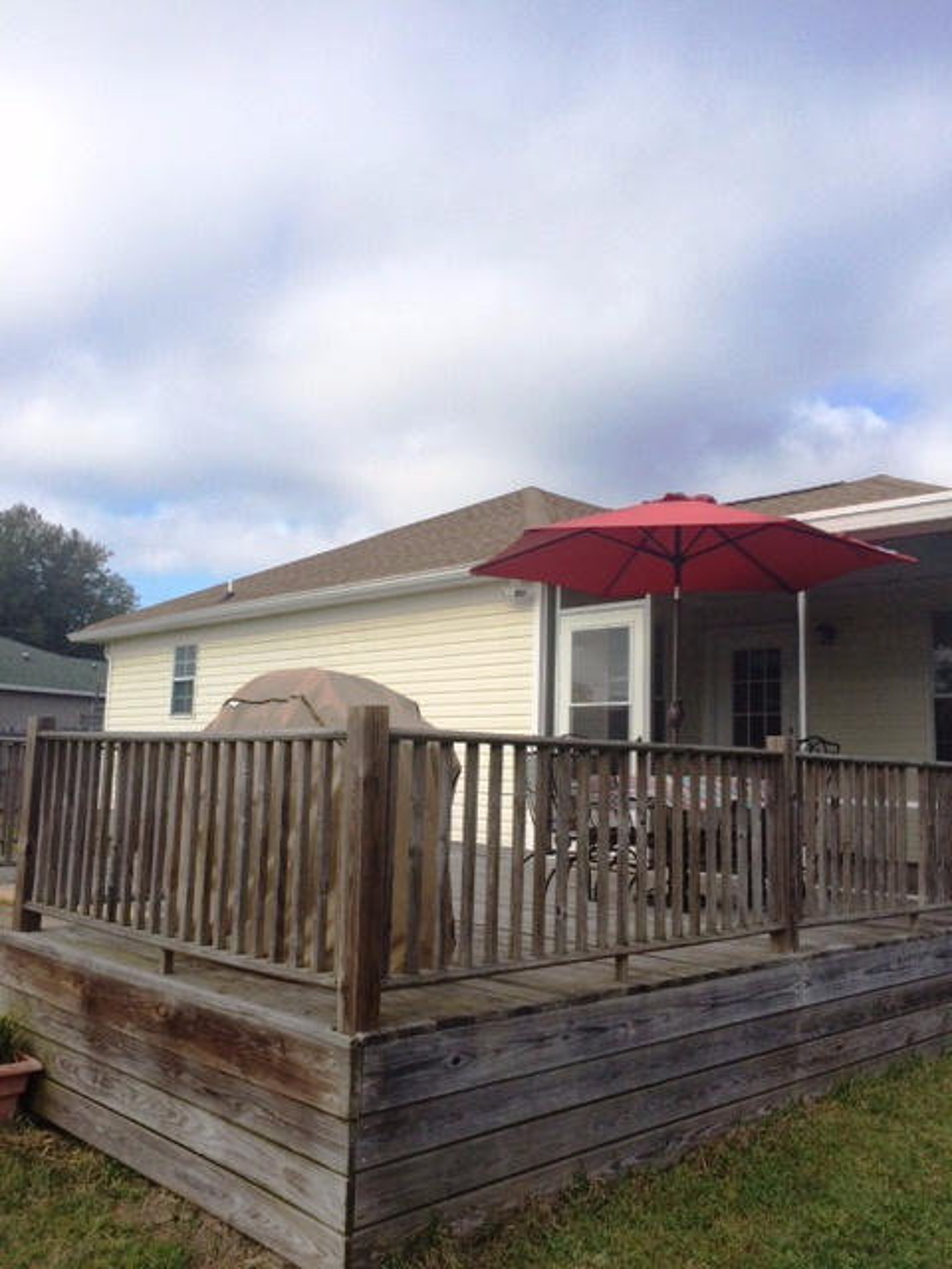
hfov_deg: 48.2
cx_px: 476
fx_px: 1063
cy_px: 634
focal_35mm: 29
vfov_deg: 61.7
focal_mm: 4.15
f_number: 2.2
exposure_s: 1/1520
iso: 32
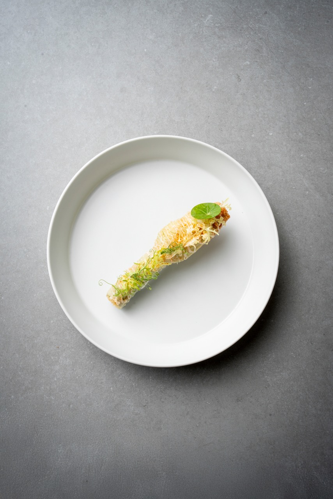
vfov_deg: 55.2
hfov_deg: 38.5
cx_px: 166
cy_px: 250
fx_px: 477
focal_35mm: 34
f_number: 18
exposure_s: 1/125
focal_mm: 34.4
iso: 200
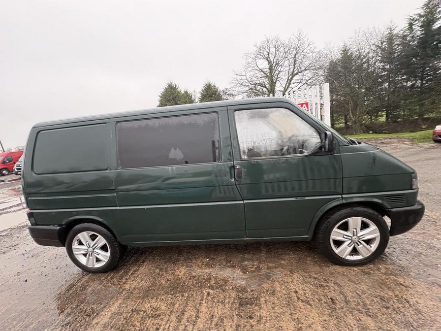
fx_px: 178
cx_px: 220
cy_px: 166
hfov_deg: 102.1
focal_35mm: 14
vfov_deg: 85.7
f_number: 2.2
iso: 320
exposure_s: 1/60
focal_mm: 2.22
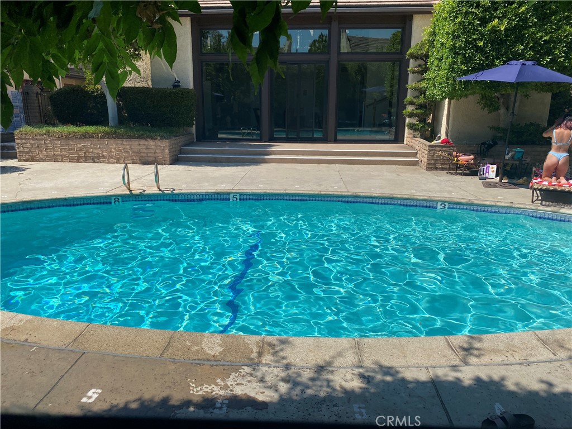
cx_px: 286
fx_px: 430
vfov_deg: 53.1
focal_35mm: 26
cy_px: 214
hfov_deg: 67.3
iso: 32
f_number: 1.8
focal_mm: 4.25
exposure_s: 1/4115
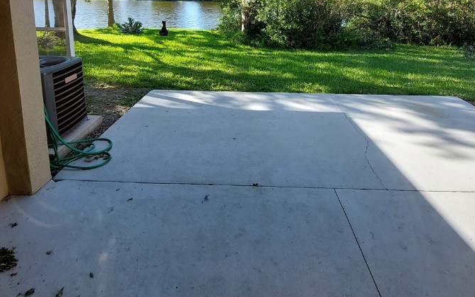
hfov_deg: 82.3
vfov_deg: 52.3
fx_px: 272
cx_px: 239
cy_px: 46
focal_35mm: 21
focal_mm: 1.74
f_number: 2.2
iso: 50
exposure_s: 1/233
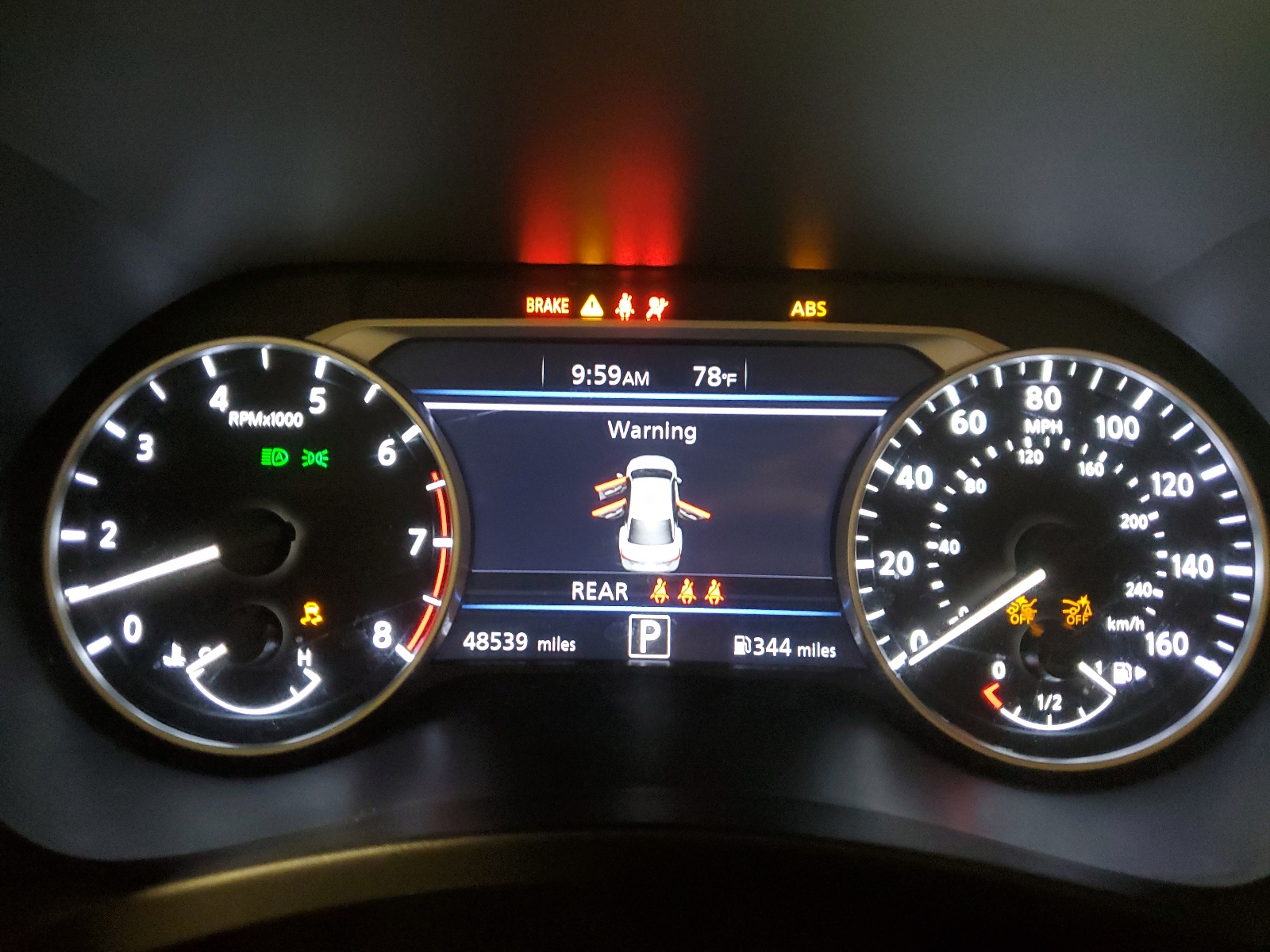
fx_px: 954
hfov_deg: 67.3
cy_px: 476
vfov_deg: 53.1
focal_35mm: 26
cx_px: 635
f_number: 1.5
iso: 350
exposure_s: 1/30
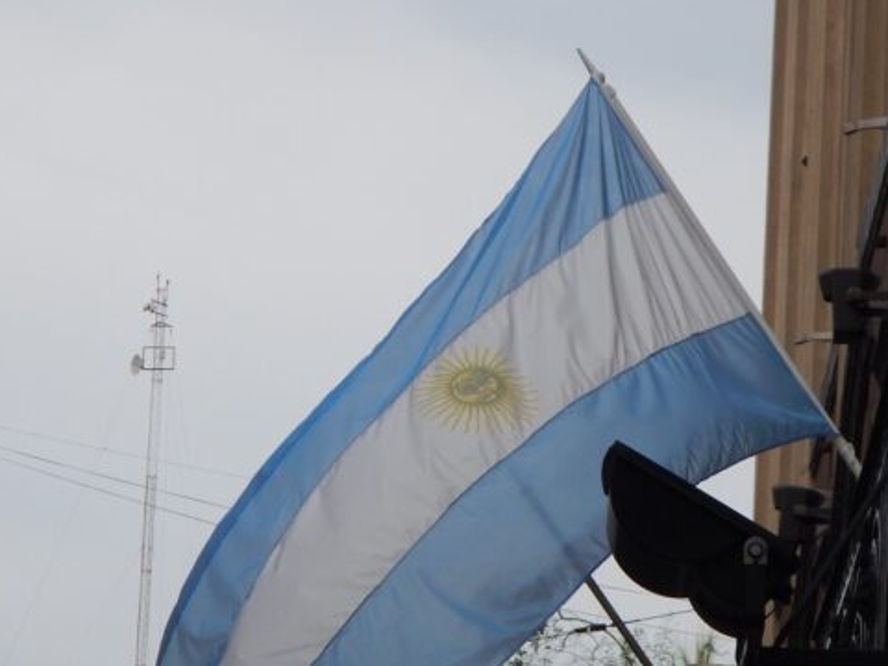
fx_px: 5746
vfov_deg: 6.6
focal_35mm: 224
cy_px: 344
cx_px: 376
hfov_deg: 8.8
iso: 125
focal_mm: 25
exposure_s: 1/800
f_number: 4.8
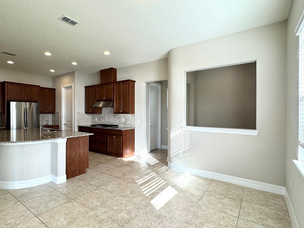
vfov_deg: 68.7
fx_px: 167
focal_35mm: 19
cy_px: 113
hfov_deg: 84.4
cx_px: 136
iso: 80
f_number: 2.2
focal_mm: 2.22
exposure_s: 1/120
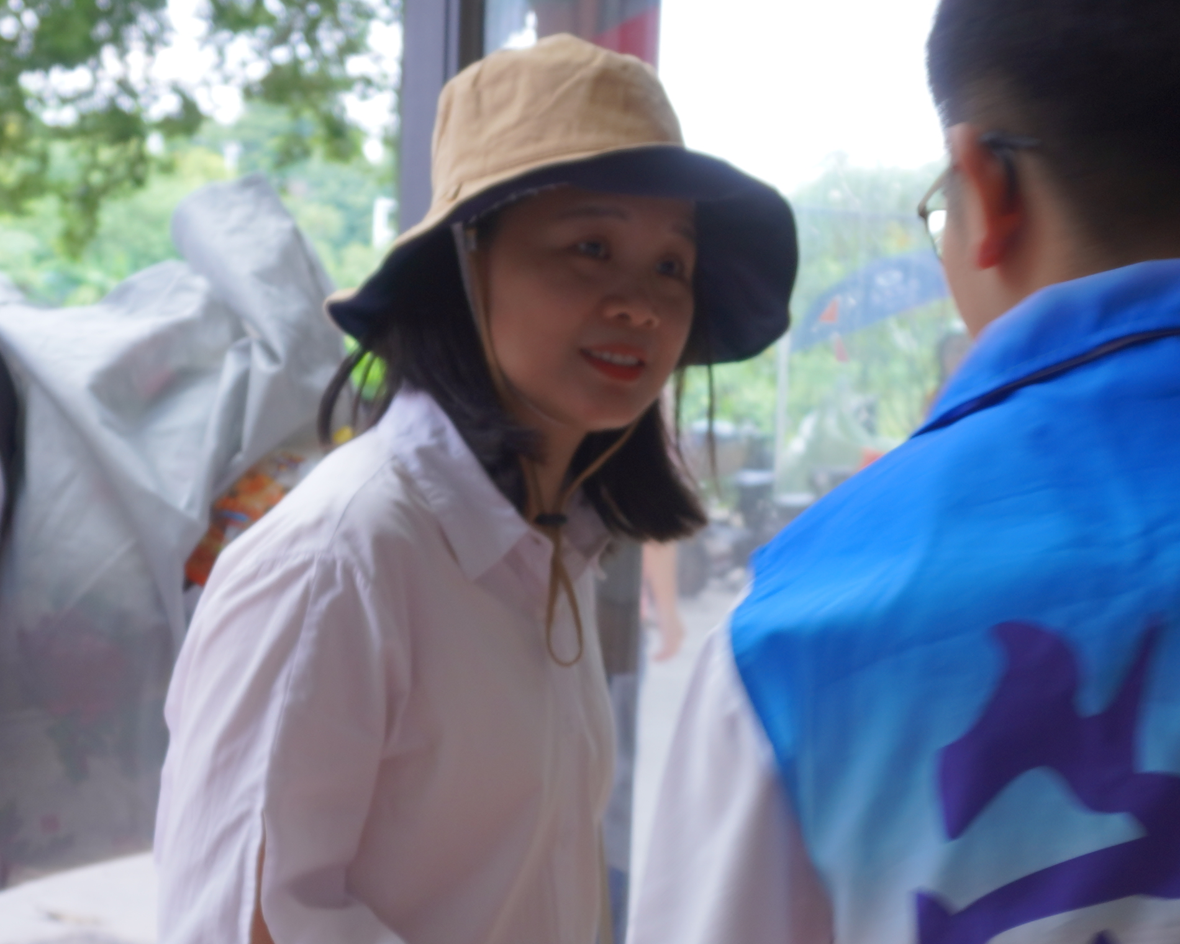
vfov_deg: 17.9
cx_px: 809
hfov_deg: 22.5
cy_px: 876
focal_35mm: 84
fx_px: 2950
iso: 100
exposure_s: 1/40
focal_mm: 19
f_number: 4.5
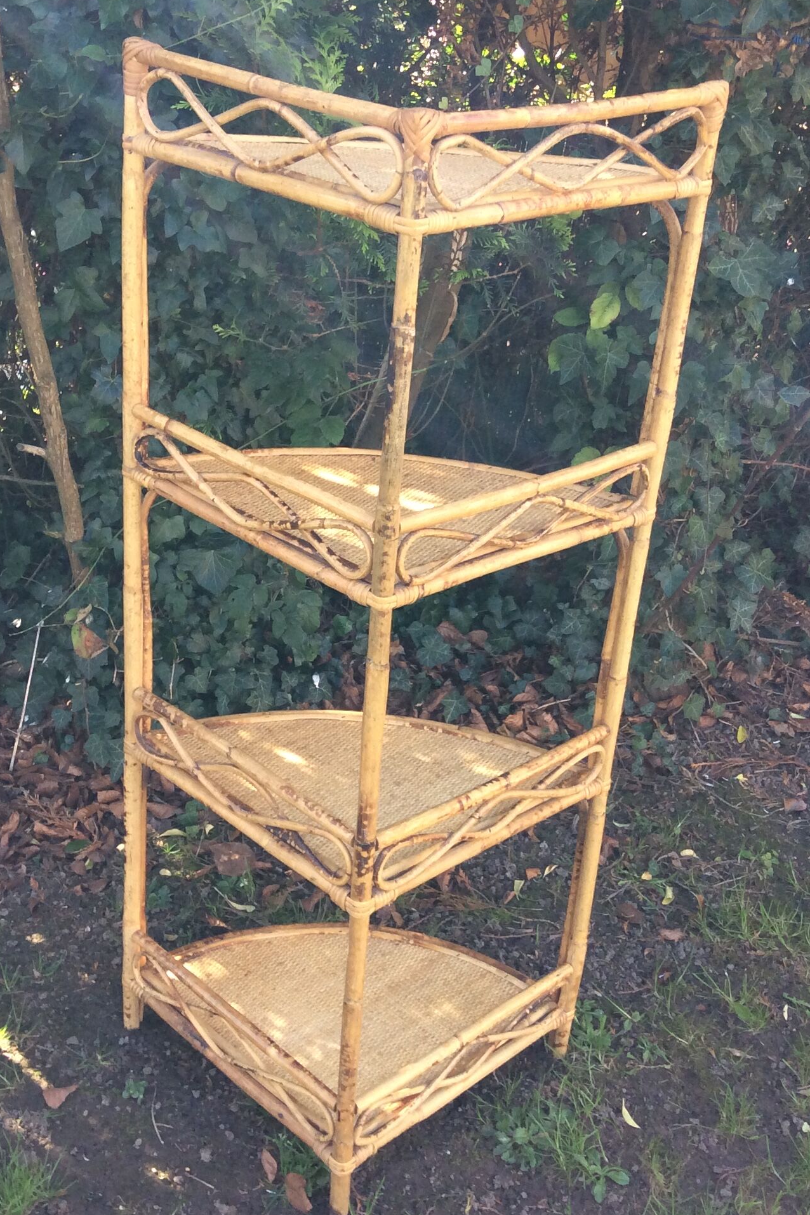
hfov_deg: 29.8
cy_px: 606
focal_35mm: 45
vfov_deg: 43.6
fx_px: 1519
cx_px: 333
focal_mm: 3.3
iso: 40
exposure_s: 1/100
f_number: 2.4
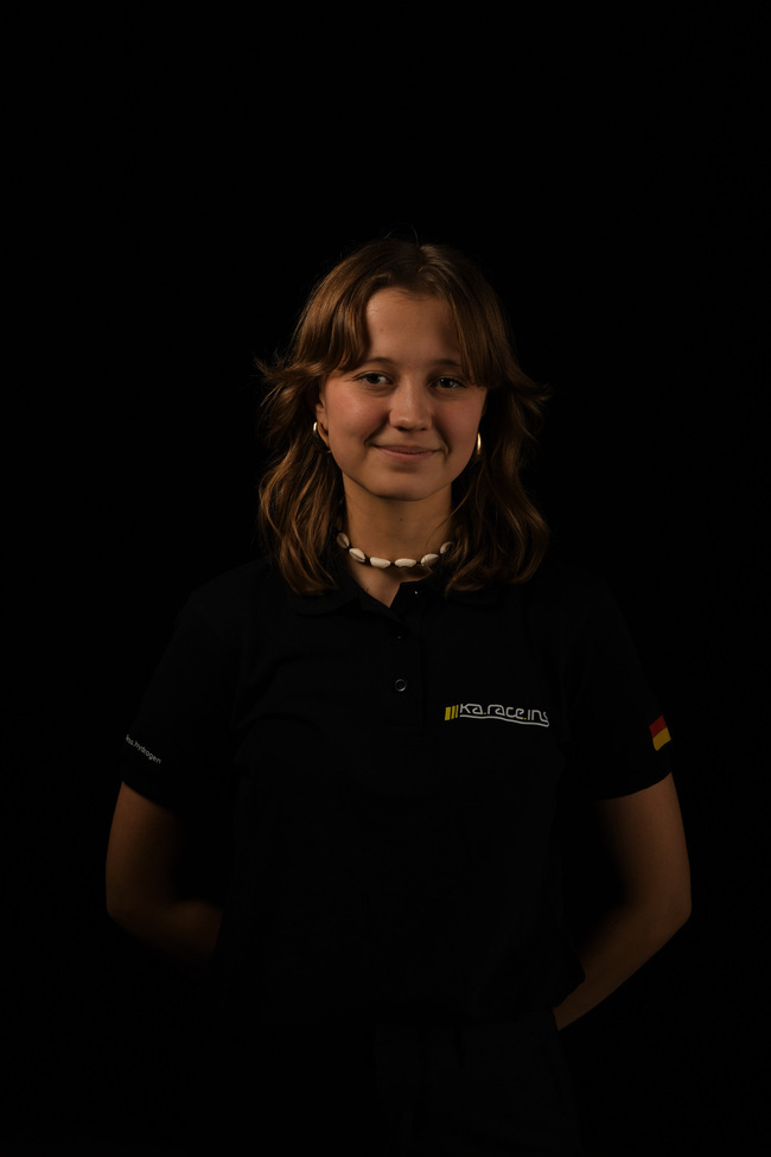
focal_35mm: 85
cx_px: 386
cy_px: 578
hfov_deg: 16.1
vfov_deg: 23.9
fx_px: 2730
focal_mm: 85
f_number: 8
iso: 64
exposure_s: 1/250
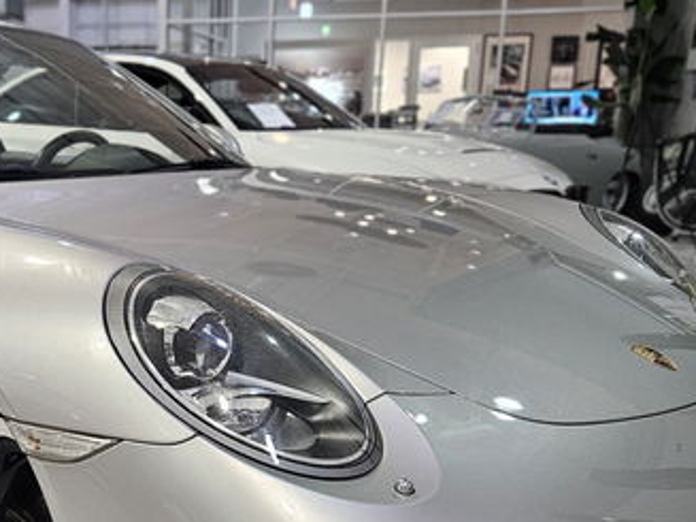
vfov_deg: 26.5
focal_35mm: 54
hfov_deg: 34.3
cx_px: 126
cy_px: 422
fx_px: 1085
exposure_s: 1/120
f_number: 1.8
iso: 500
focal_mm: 5.4
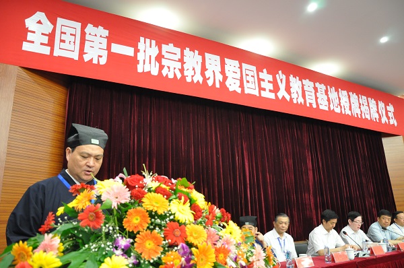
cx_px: 202
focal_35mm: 27
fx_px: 303
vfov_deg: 47.8
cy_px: 134
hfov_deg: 67.5
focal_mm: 18
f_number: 3.5
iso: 2000
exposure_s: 1/20
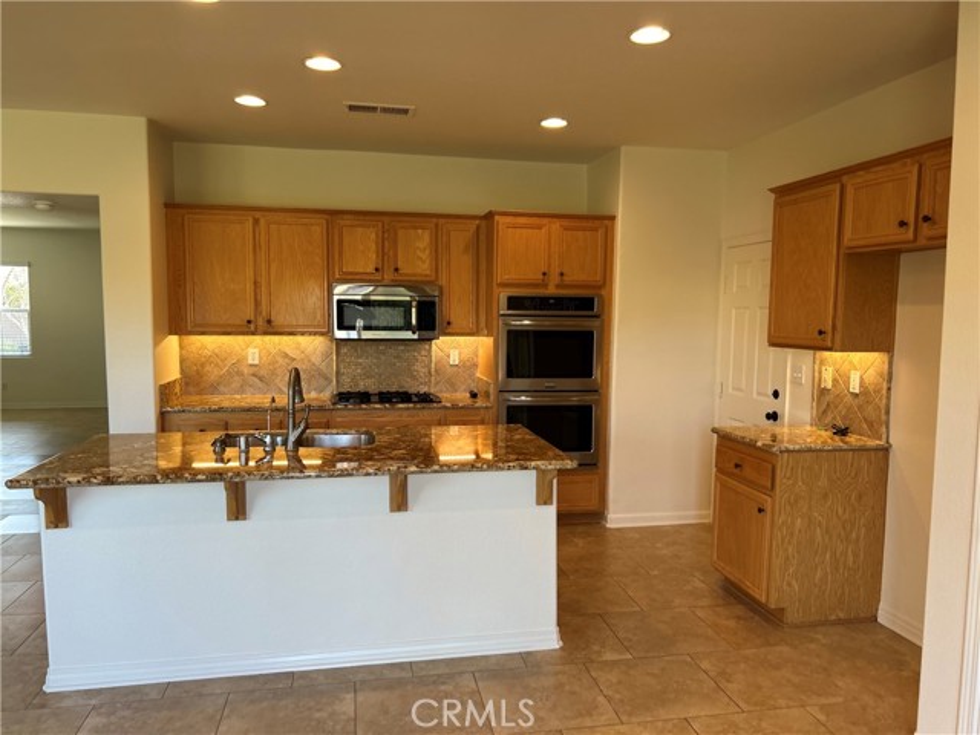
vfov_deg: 53.1
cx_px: 490
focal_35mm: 26
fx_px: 736
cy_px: 368
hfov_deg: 67.3
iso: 64
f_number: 1.5
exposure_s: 1/120
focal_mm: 5.7
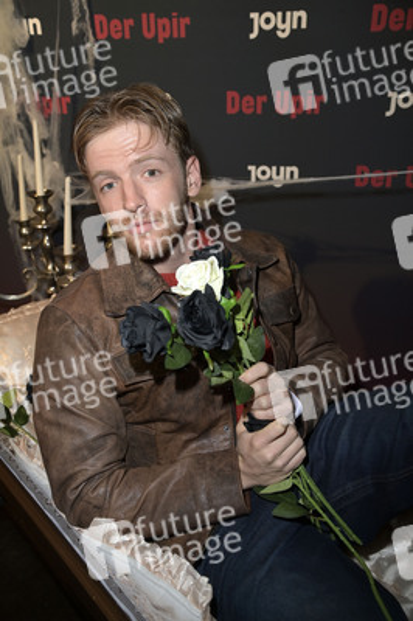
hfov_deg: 41.0
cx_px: 206
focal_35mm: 32
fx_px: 552
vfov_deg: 58.8
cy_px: 310
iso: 1600
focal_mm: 32
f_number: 5
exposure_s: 1/160
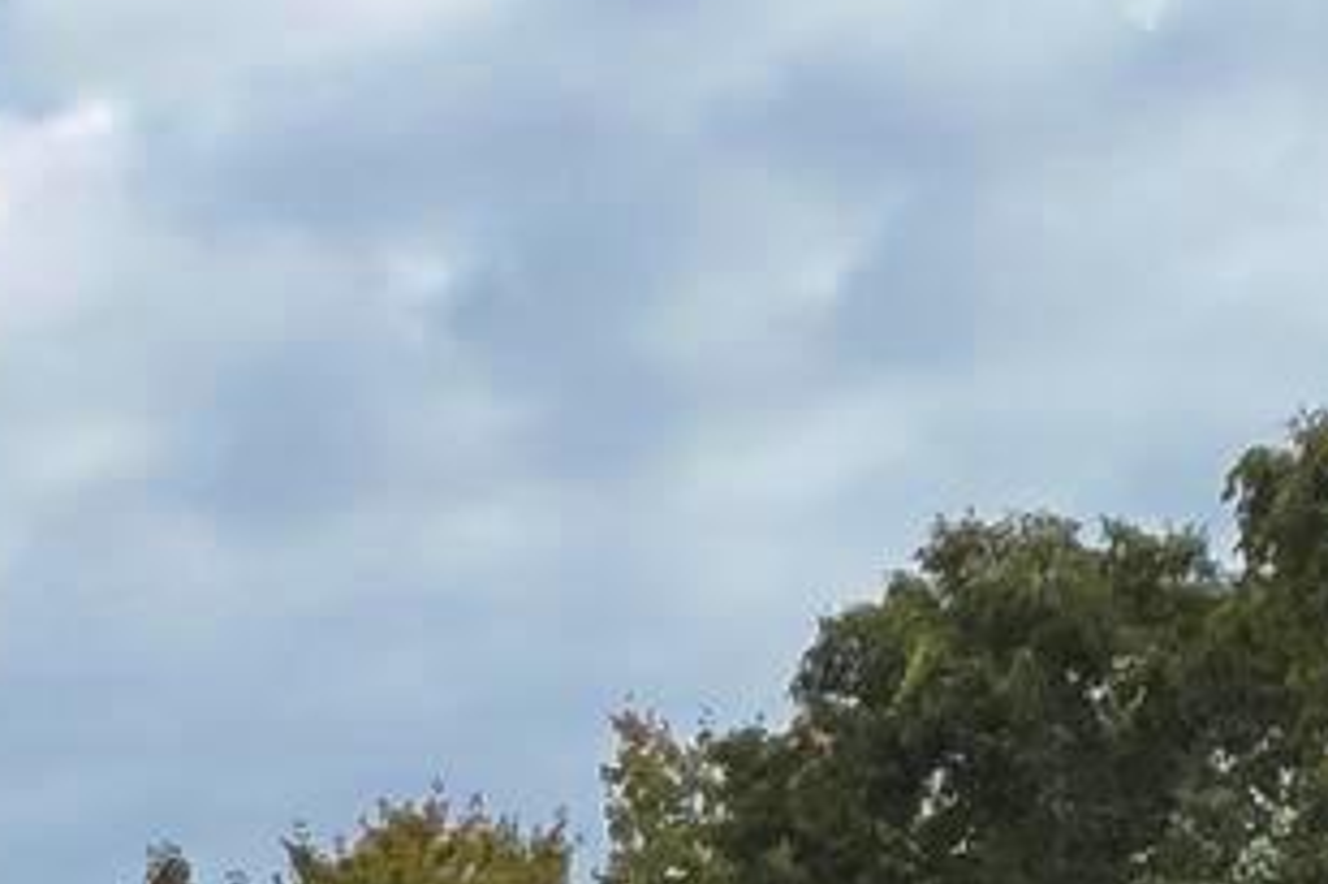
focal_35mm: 166
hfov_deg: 12.4
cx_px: 561
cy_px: 1859
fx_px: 6120
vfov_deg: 7.8
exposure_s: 1/800
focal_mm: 4.4
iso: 100
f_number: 2.8
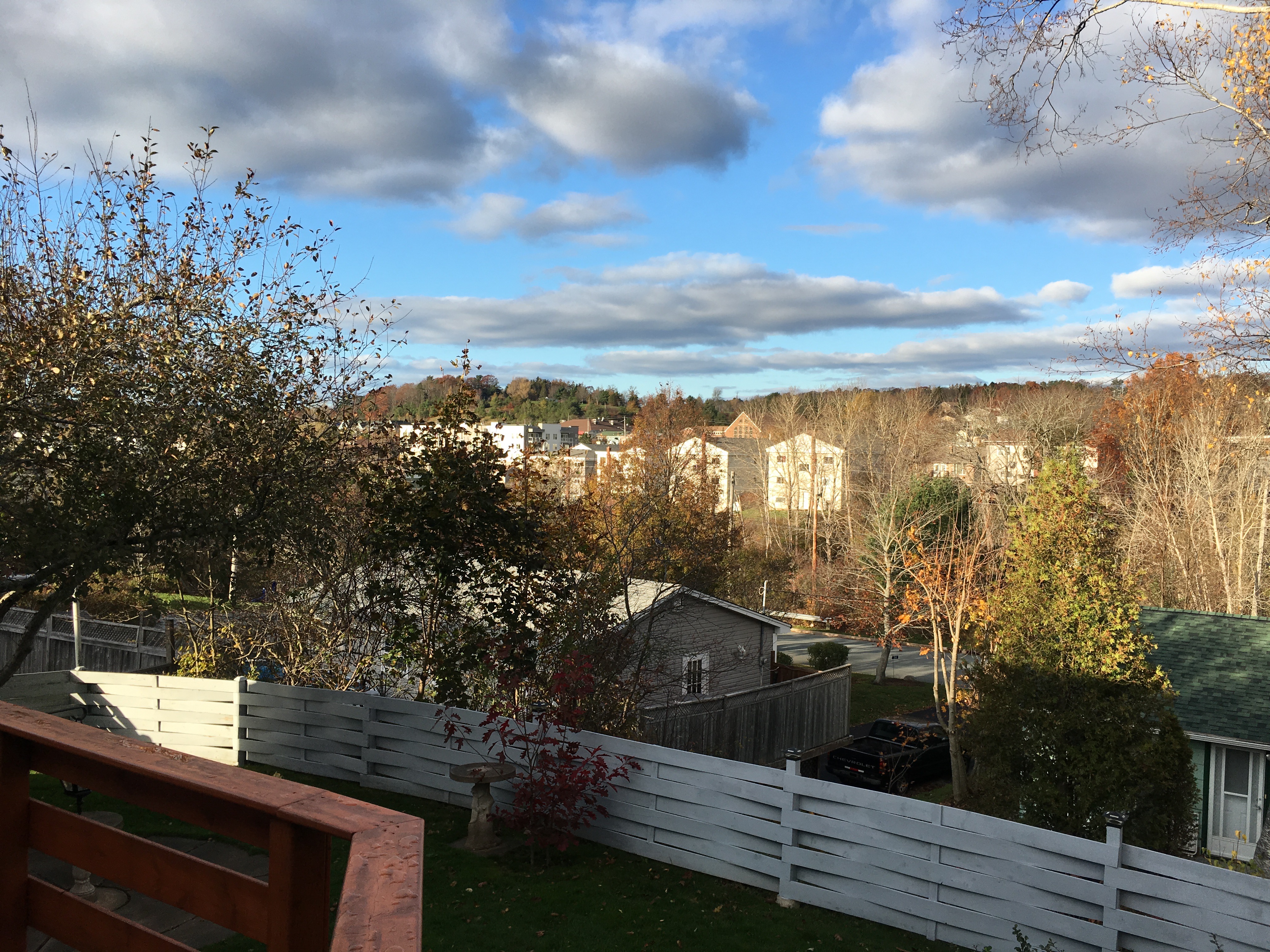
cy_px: 476
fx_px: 1064
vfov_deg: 48.2
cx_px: 635
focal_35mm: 29
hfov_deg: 61.7
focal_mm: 4.15
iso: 25
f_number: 2.2
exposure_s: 1/845
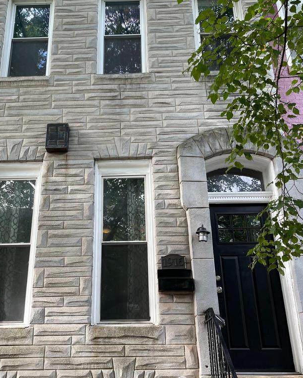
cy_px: 212
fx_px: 403
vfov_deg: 50.2
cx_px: 117
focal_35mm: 36
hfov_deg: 40.9
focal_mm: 5.1
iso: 32
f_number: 1.6
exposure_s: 1/122
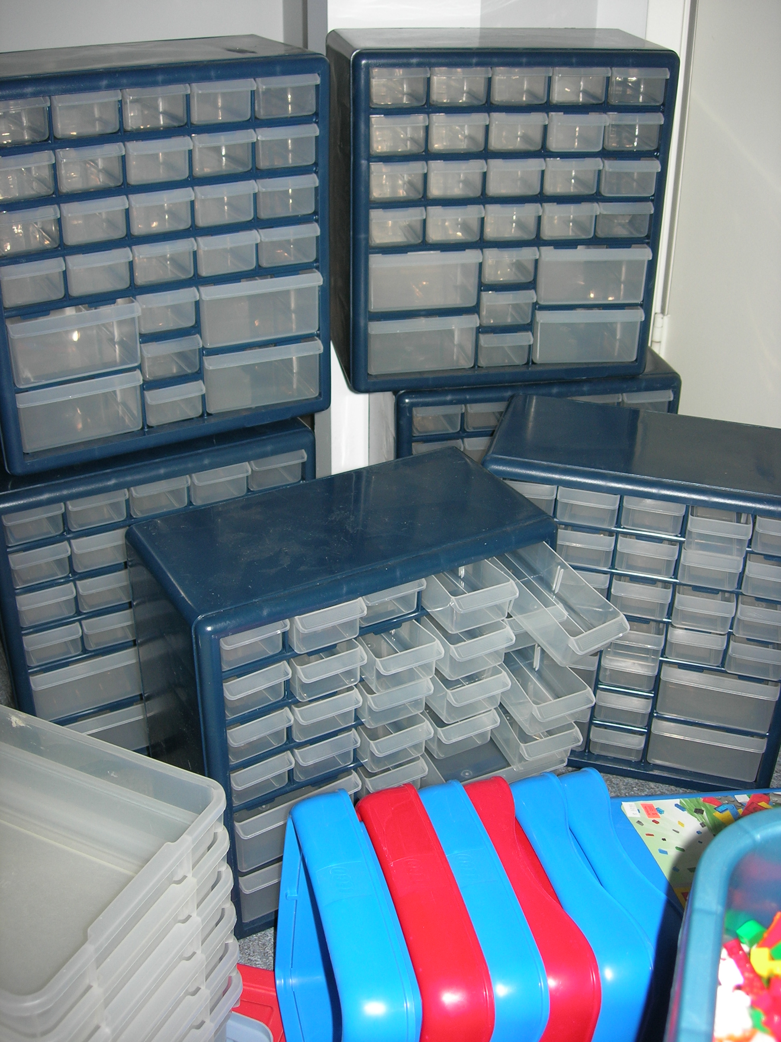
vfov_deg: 49.0
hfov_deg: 37.7
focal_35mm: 38
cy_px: 521
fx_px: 1143
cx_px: 390
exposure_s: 1/60.1
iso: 64
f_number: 2.8
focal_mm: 7.8
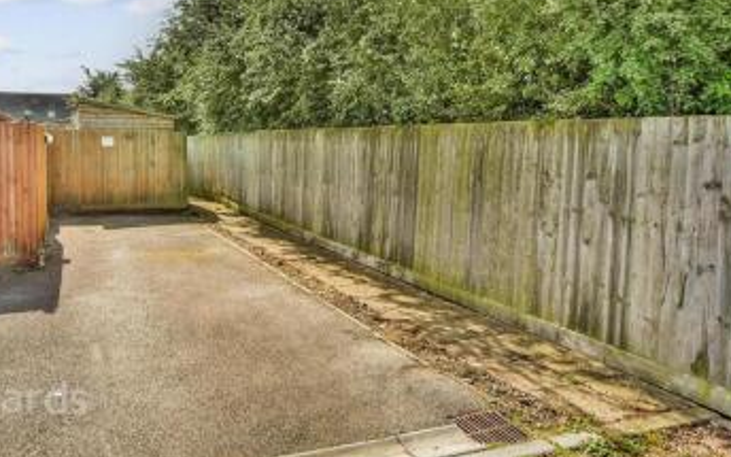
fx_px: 478
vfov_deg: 50.5
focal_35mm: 24
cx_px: 244
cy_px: 167
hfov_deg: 72.6
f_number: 6.3
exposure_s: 1/160
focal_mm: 11.5
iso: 160
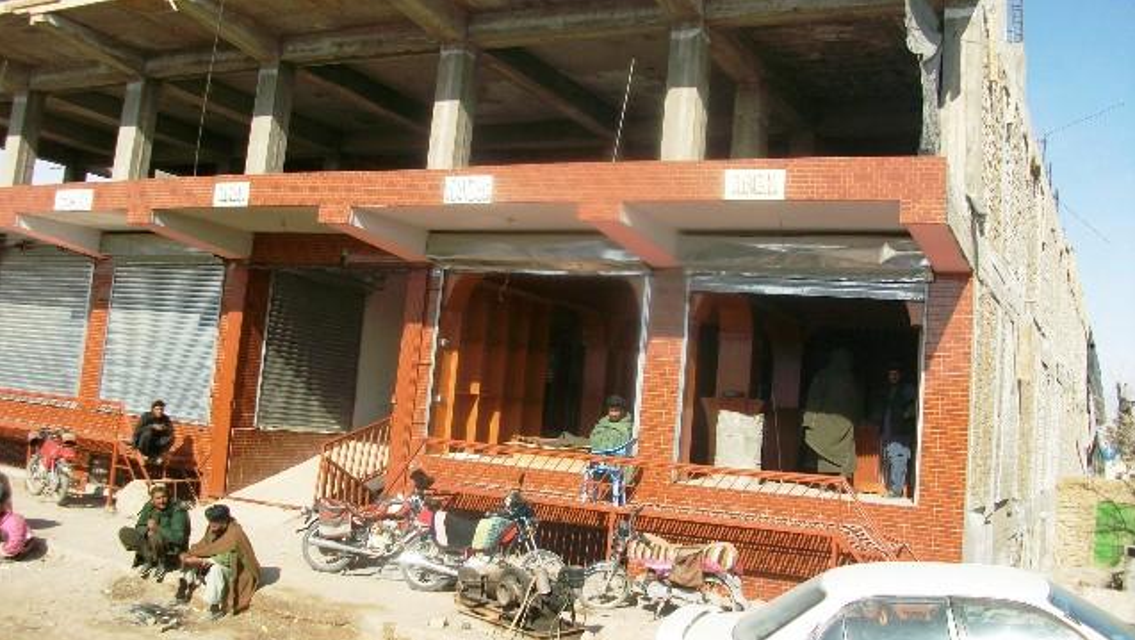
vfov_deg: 33.5
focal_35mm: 35
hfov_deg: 56.6
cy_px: 226
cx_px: 568
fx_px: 1054
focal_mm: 5.7
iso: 64
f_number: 2.8
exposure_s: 1/800
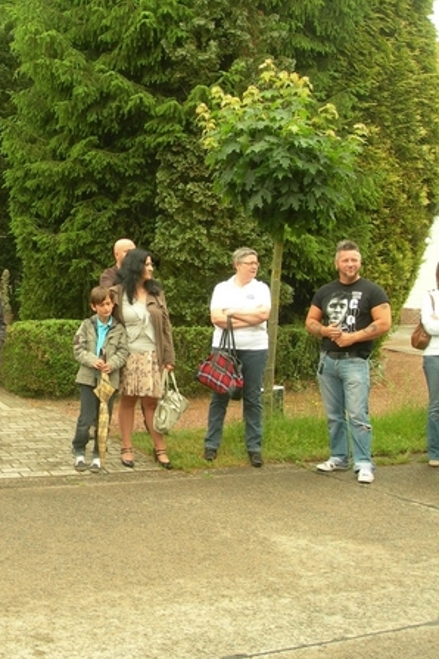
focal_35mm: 53
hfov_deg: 24.6
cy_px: 330
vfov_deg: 37.5
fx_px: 969
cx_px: 21
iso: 50
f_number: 4.8
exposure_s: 1/56.7
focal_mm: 7.8
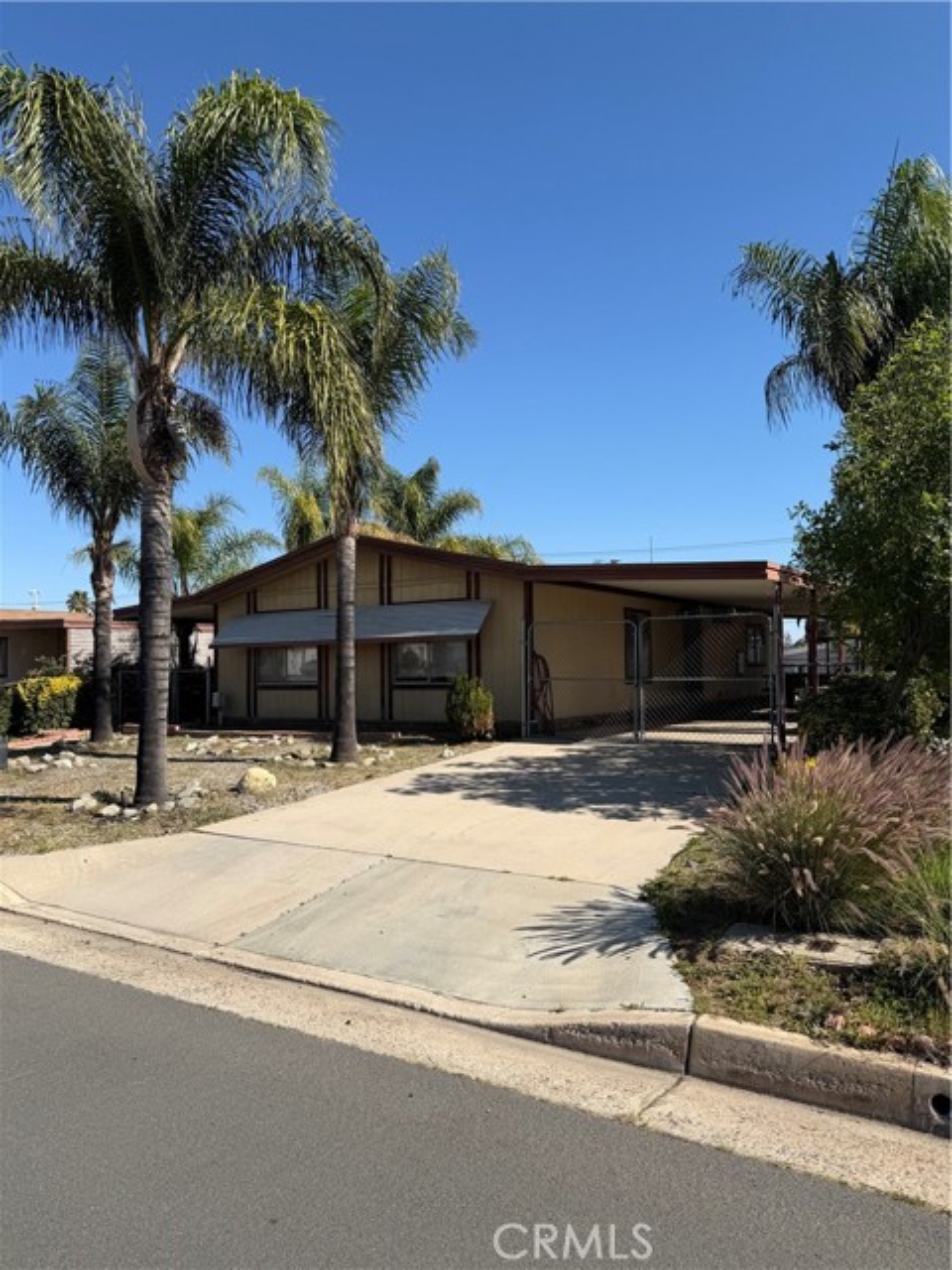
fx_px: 880
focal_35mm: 24
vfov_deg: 71.6
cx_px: 476
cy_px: 635
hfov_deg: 56.8
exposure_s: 1/5319
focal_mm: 6.76
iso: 80
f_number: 1.78
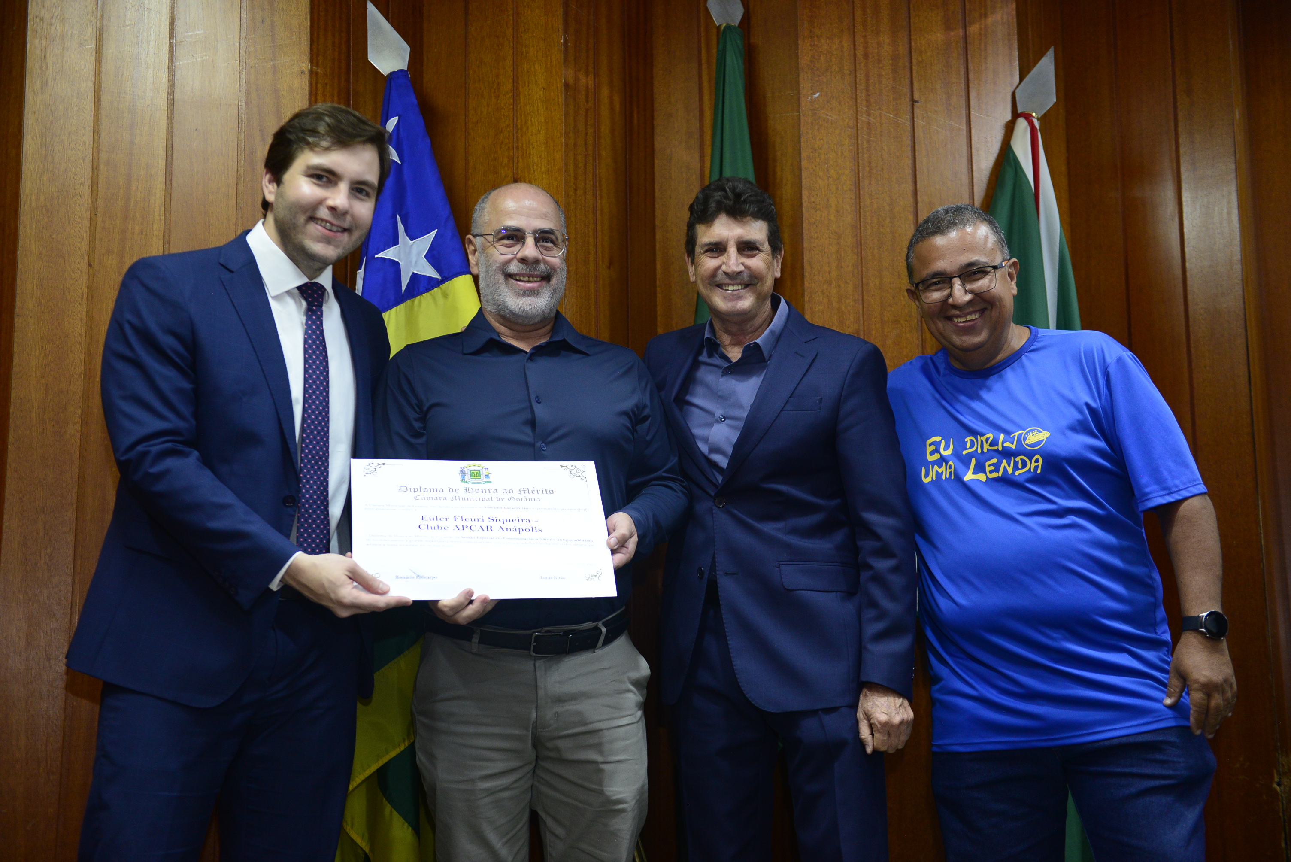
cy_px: 431
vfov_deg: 30.5
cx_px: 646
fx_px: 1578
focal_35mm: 44
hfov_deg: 44.5
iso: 2000
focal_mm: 44
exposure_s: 1/125
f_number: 3.2
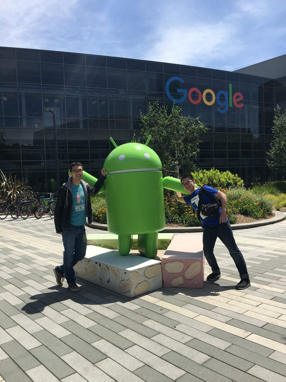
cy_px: 191
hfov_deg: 48.2
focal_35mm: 29
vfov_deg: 61.7
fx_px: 319
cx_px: 143
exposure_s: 1/1709
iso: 25
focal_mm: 4.15
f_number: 2.2
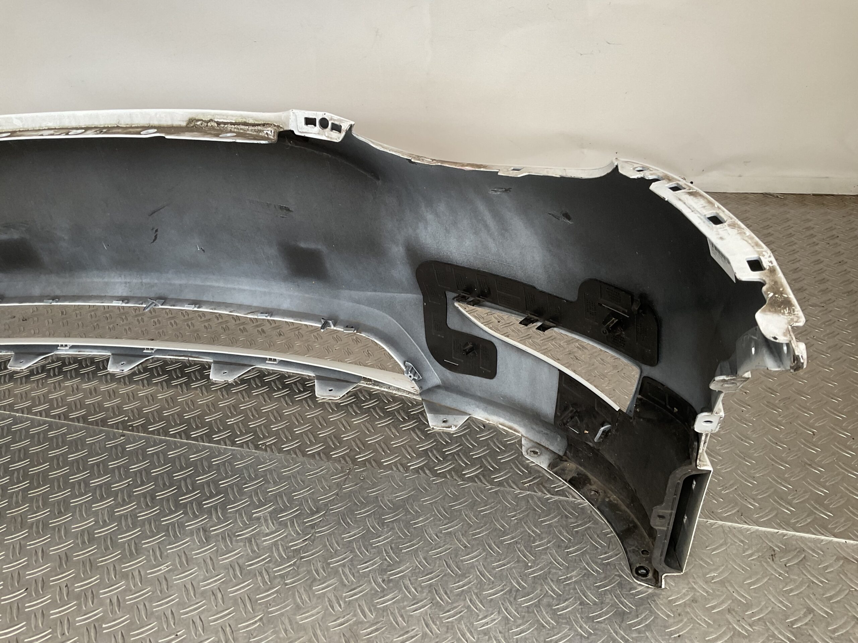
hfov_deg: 61.7
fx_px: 719
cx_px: 429
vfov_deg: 48.2
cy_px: 322
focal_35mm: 29
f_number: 1.8
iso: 50
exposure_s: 1/50
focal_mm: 3
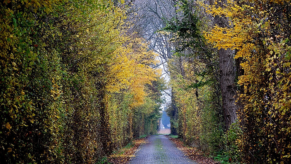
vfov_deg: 6.9
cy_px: 70
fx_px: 1355
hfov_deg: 12.3
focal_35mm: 176
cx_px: 151
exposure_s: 1/60
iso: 400
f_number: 5.6
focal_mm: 105
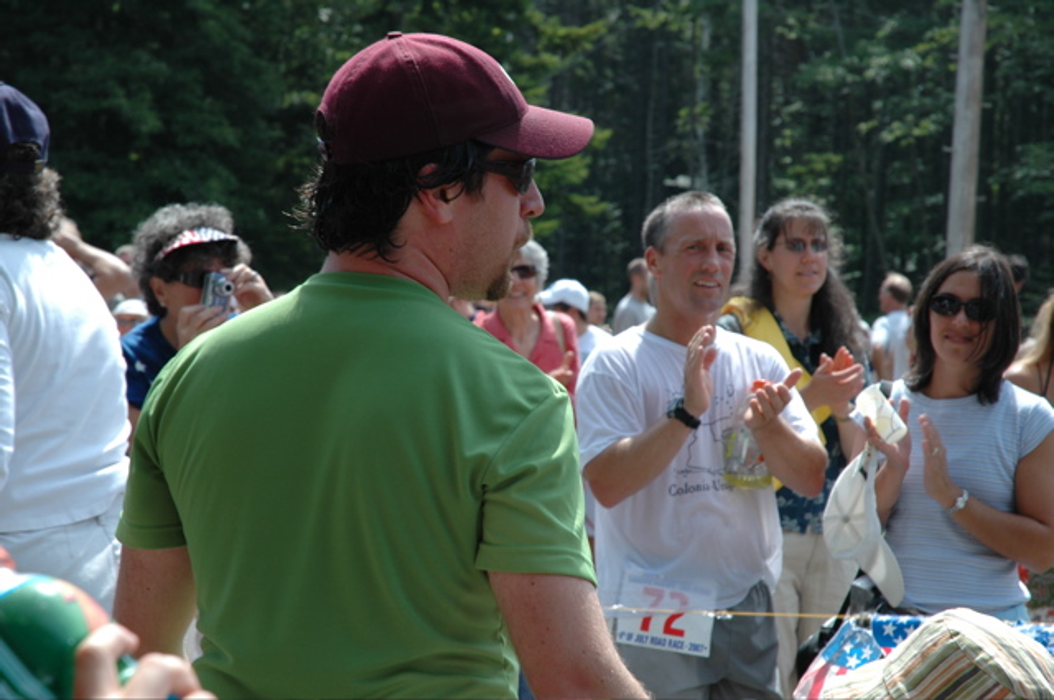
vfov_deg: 13.0
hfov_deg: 19.5
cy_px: 350
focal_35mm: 105
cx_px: 527
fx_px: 3070
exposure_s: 1/250
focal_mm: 70
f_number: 8
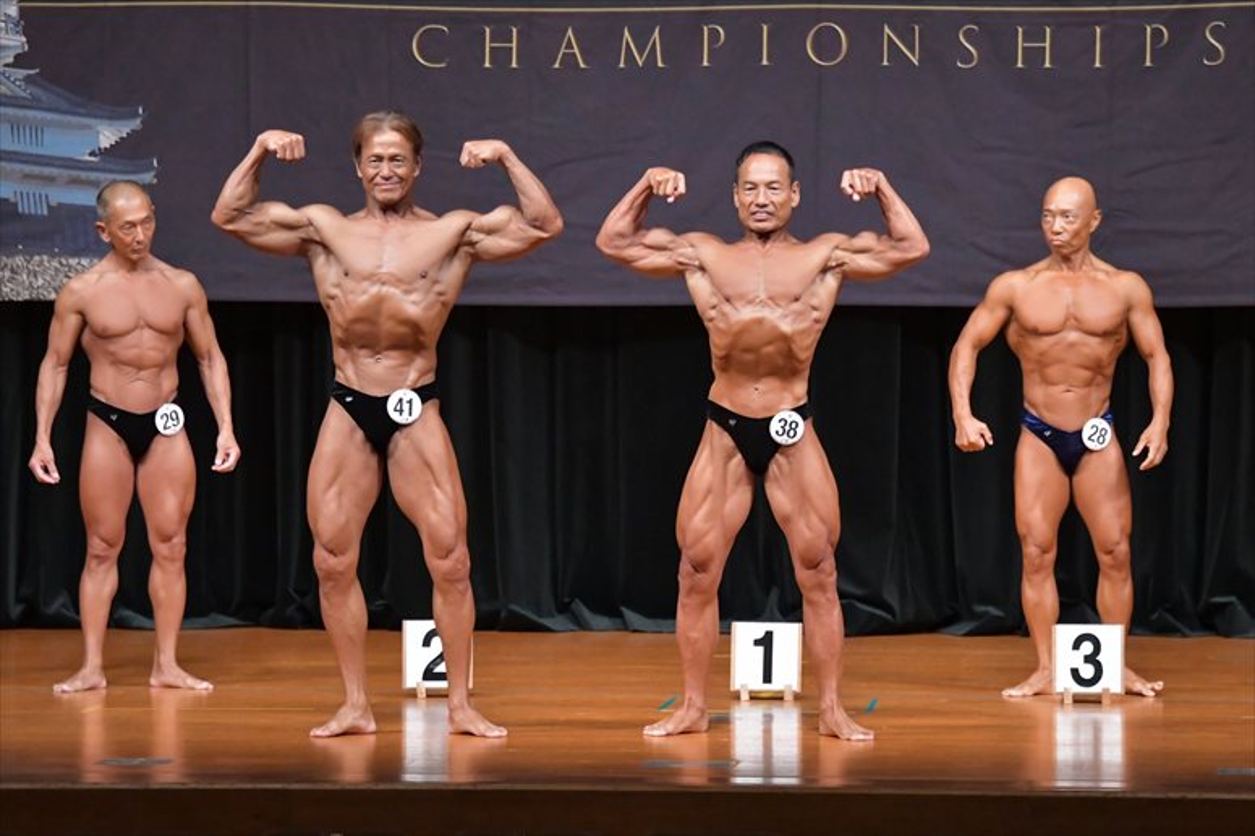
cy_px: 418
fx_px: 7561
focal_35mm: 217
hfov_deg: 9.5
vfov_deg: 6.3
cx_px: 628
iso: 6400
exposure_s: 1/400
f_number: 5.6
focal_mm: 145
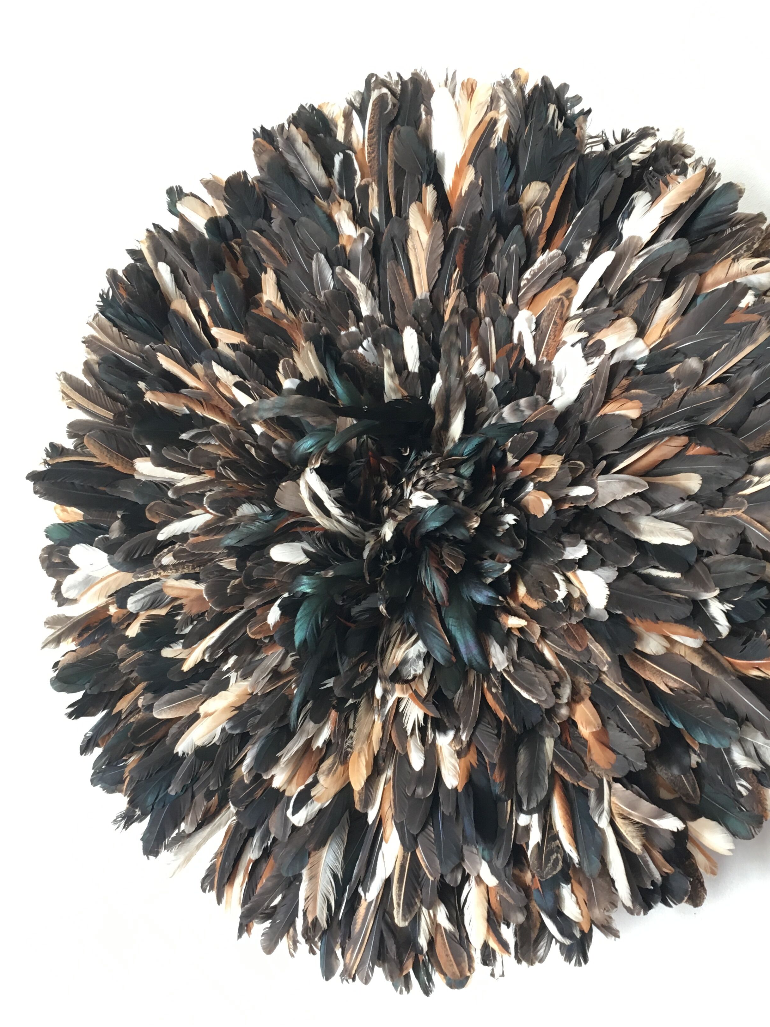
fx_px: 1068
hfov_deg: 39.5
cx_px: 460
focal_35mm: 36
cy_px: 555
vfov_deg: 51.3
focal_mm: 4.15
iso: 100
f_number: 2.2
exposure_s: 1/33
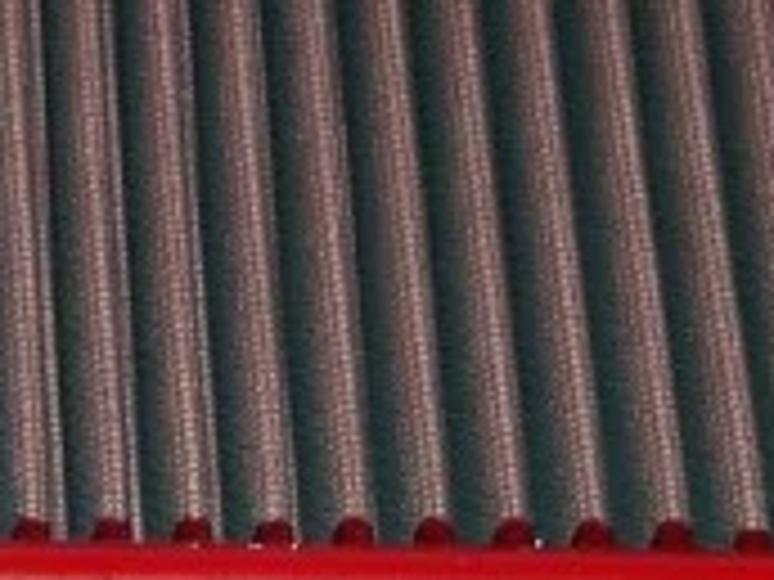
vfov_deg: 5.1
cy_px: -130
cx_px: -400
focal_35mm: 289
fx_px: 6462
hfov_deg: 6.8
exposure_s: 1/60
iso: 100
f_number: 3.5
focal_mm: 13.2
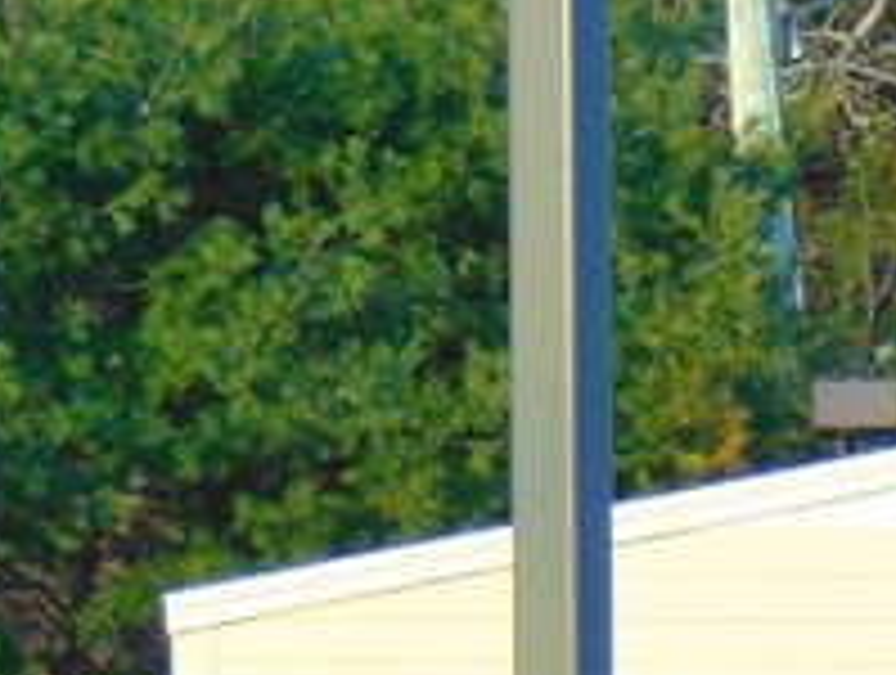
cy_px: 994
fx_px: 10787
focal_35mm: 416
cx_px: 1553
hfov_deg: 4.7
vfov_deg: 3.6
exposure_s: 1/200
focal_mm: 19.4
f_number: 3.9
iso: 80
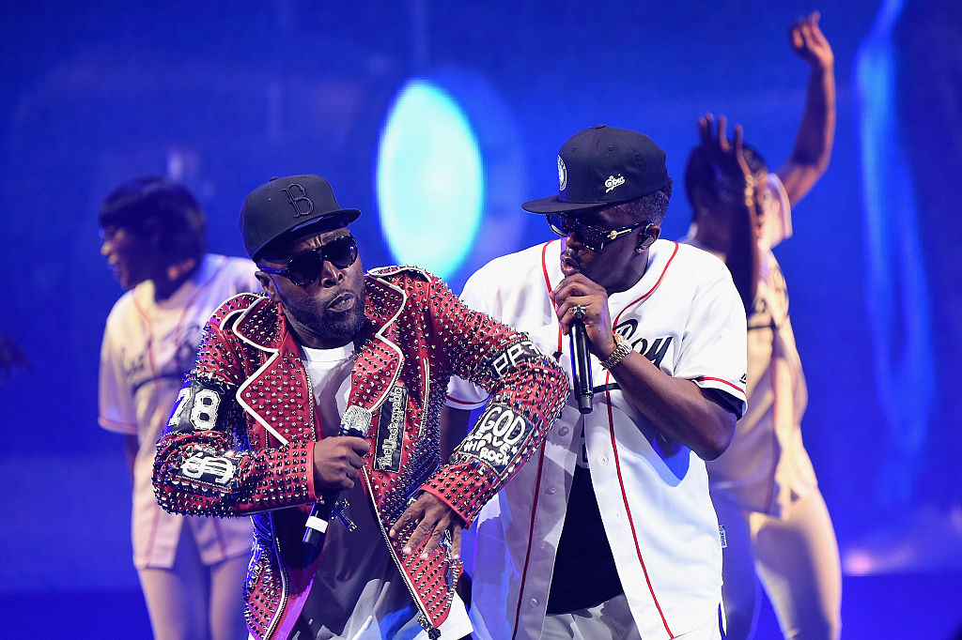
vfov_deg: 4.3
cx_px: 481
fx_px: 8548
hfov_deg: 6.4
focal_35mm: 320
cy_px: 320
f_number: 5.6
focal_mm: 320
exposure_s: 1/400
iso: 3200
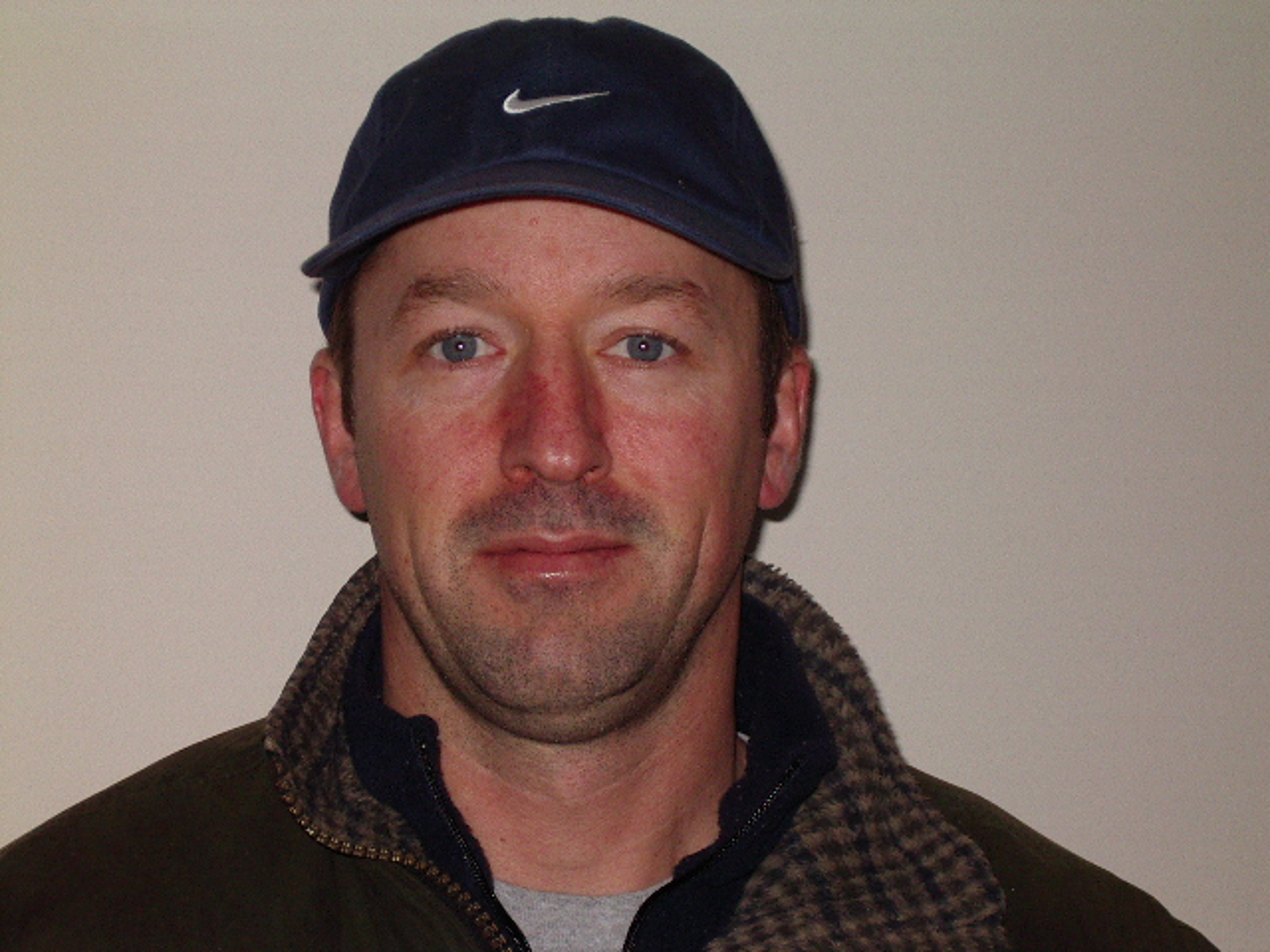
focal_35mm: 100
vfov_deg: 14.8
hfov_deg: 19.6
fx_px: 3669
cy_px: 476
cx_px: 635
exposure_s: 1/100
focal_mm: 15.2
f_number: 4.6
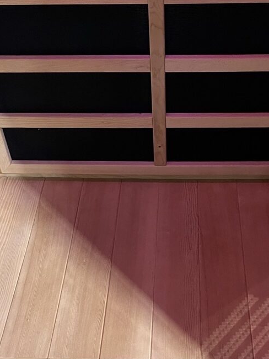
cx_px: 158
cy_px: 269
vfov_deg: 38.6
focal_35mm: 48
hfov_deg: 30.2
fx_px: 497
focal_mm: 5.7
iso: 640
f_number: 1.5
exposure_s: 1/33
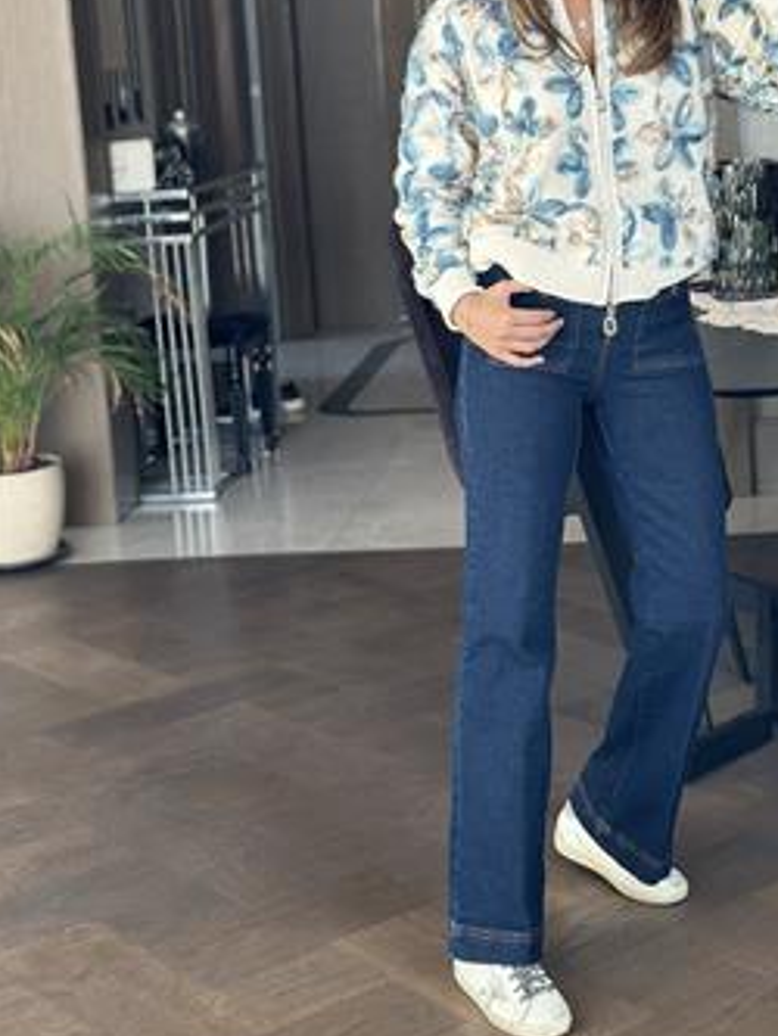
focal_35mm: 73
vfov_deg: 26.6
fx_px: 2186
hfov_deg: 20.0
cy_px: 414
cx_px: 582
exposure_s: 1/118
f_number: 1.78
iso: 125
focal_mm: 6.86
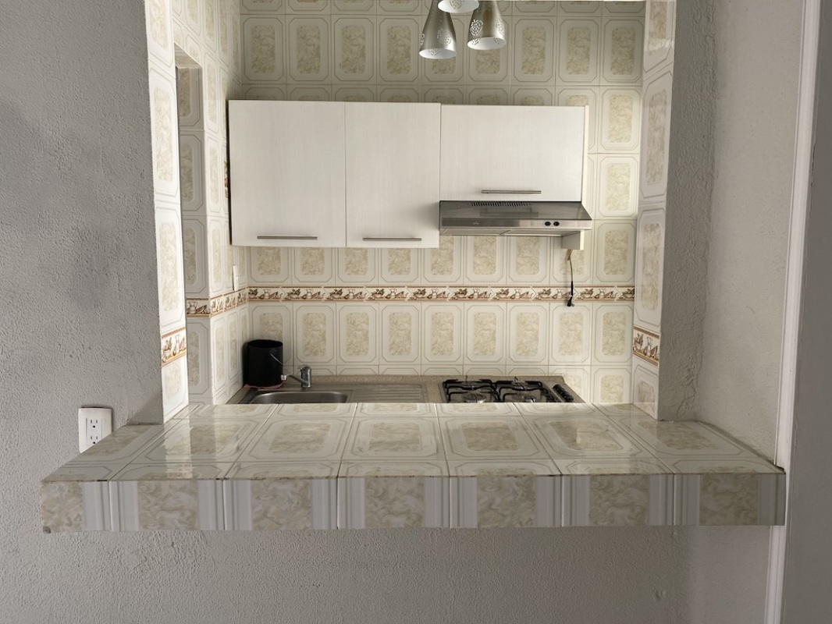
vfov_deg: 53.1
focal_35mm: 26
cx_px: 416
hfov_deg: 67.3
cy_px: 312
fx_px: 625
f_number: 1.8
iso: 50
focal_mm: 4.25
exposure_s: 1/121
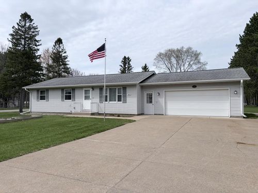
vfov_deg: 53.1
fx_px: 194
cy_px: 96
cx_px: 129
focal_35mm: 26
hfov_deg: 67.3
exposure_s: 1/7813
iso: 64
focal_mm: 5.96
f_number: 1.6
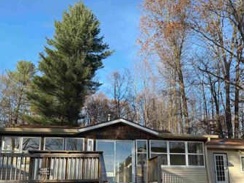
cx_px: 130
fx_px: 254
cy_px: 129
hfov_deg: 51.3
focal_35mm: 36
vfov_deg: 39.0
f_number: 1.78
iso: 80
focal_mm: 6.76
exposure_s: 1/1361
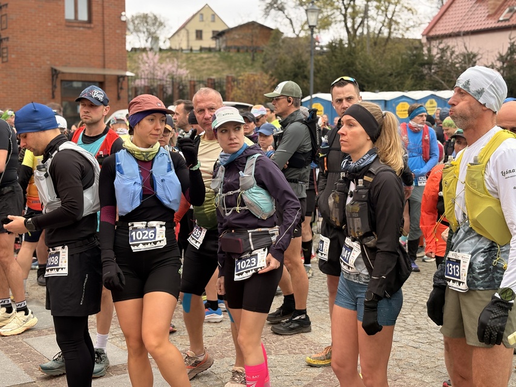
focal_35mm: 52
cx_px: 258
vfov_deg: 28.0
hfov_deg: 36.8
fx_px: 775
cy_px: 194
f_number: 1.6
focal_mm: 5.96
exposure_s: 1/277
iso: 50
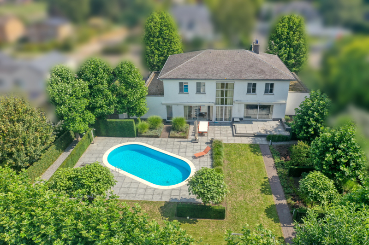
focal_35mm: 28
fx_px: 287
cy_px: 122
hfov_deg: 65.5
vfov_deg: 46.3
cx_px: 184
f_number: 5
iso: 100
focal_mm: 10.26
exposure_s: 1/500
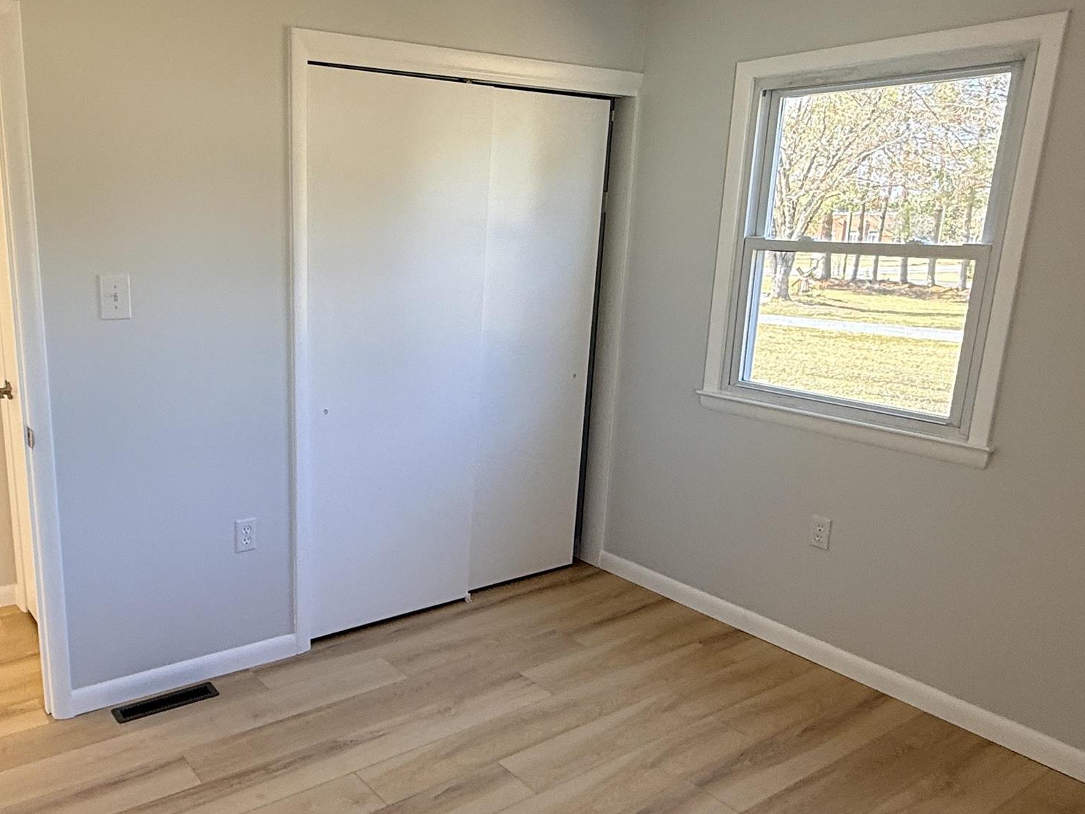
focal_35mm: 29
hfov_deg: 60.7
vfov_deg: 48.2
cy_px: 441
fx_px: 909
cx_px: 392
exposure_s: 1/120
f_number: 2.2
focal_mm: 2.22
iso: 64
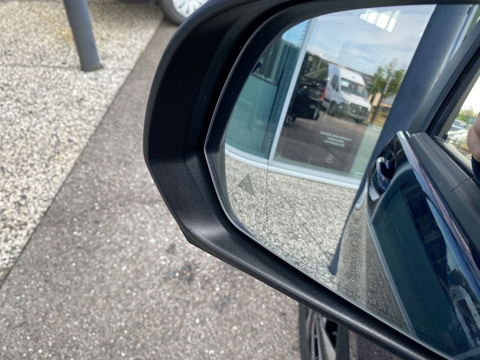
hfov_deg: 67.3
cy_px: 180
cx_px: 240
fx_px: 361
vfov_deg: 53.1
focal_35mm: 26
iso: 40
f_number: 1.8
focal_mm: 4.25
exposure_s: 1/121
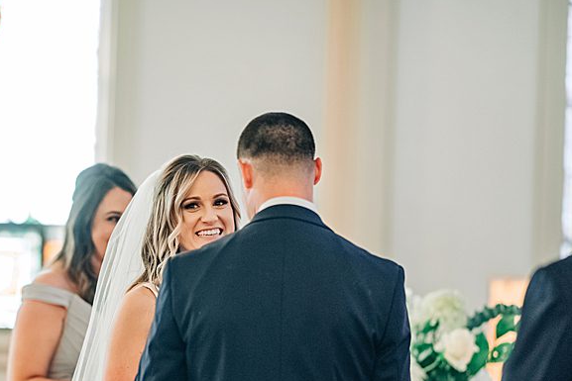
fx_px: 2718
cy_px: 306
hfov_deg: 12.0
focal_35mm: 171
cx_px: 184
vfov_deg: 8.0
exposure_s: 1/200
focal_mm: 105
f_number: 1.6
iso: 640
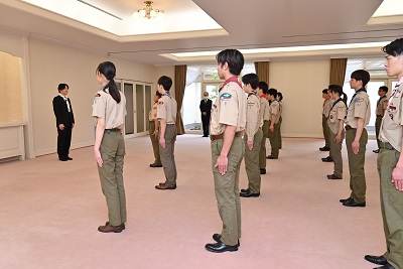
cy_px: 134
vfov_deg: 45.0
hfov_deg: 63.6
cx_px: 202
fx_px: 325
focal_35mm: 29
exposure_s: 1/160
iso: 800
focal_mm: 29
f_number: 7.1
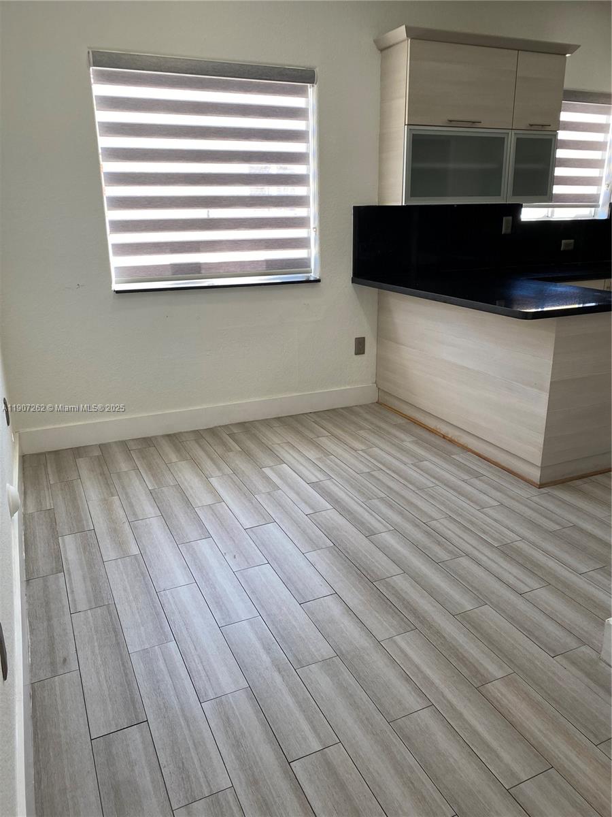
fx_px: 613
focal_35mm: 26
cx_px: 306
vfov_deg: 67.3
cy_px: 408
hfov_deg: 53.1
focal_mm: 4.25
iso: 80
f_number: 1.8
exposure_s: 1/120
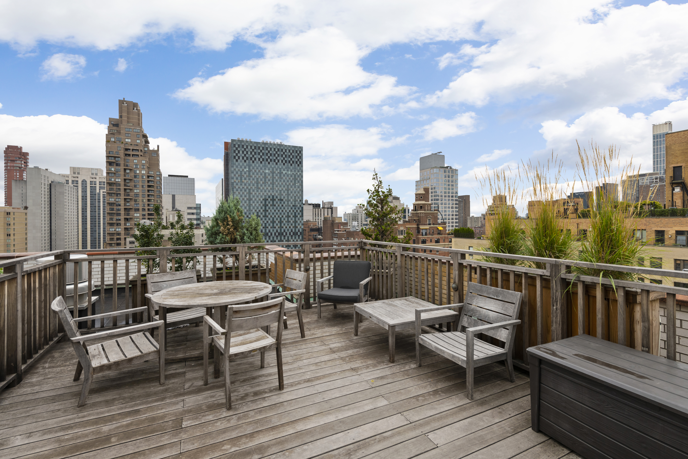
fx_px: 325
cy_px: 230
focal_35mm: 17
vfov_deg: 70.4
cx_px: 344
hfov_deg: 93.3
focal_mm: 17
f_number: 9
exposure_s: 1/200
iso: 320
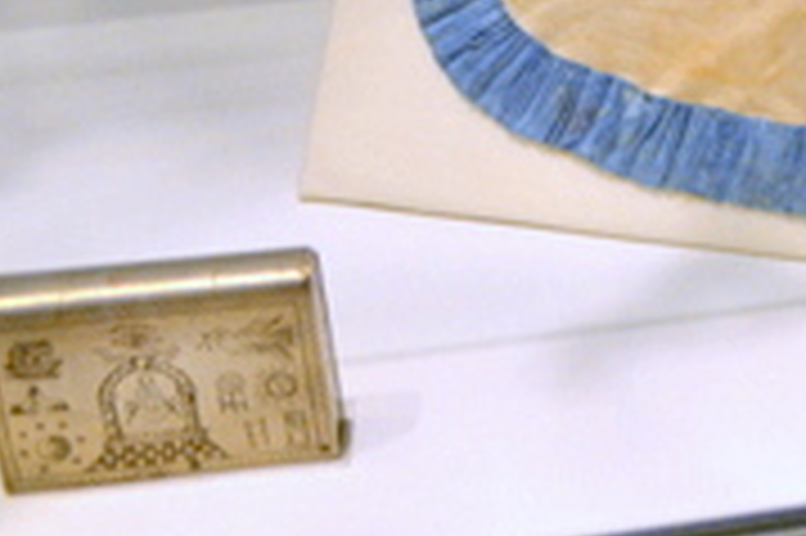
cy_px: -318
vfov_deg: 10.2
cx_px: 1274
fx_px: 2885
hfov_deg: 14.6
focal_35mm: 129
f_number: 4
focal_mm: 24
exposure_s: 1/30
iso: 360
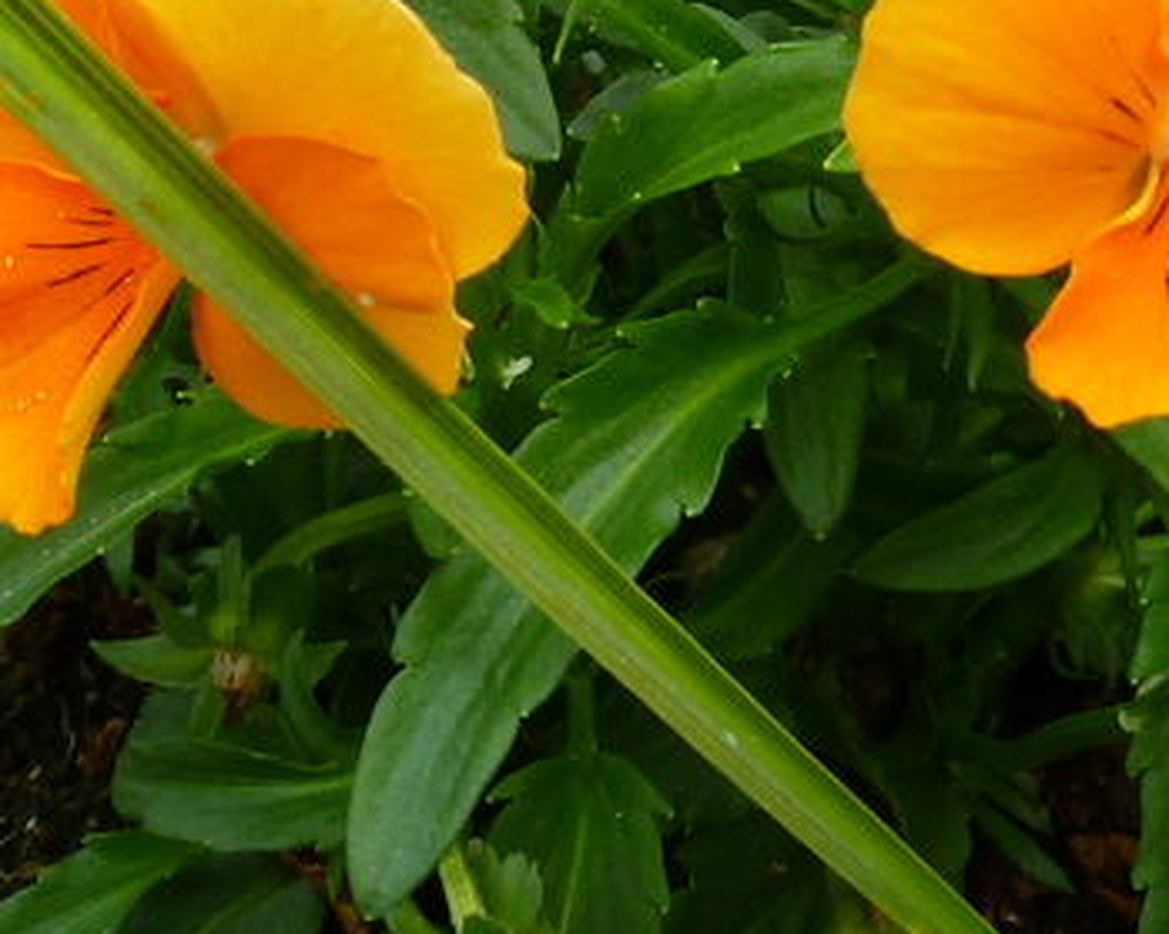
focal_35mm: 111
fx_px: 3839
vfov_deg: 13.1
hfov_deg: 17.3
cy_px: -472
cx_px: 643
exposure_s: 1/160
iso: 80
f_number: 3.6
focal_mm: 5.5
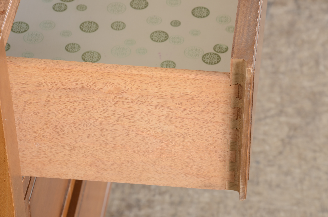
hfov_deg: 13.1
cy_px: 108
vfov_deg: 8.7
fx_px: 1432
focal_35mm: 158
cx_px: 164
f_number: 11
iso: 125
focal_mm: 105
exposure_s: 1/125
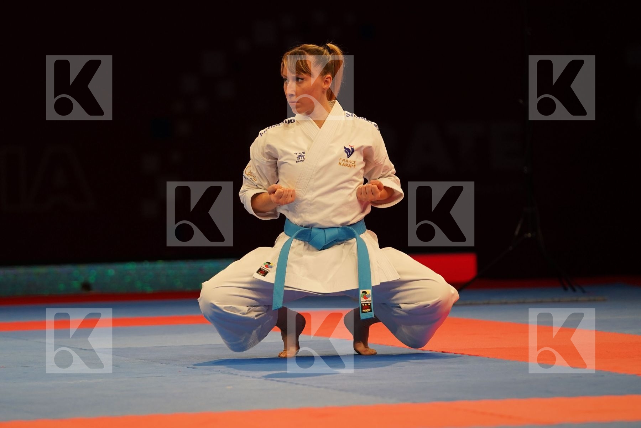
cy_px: 214
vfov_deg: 6.4
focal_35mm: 214
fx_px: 3810
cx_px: 320
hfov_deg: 9.6
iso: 1000
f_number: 2.8
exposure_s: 1/500
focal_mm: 143
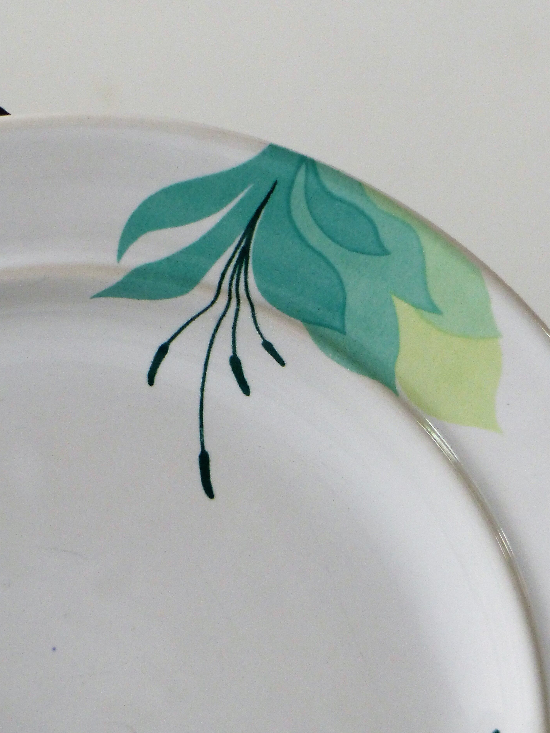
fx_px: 8537
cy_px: 345
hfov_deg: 3.7
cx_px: 290
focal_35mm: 403
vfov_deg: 4.9
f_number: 2.8
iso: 200
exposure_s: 1/100
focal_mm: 62.1
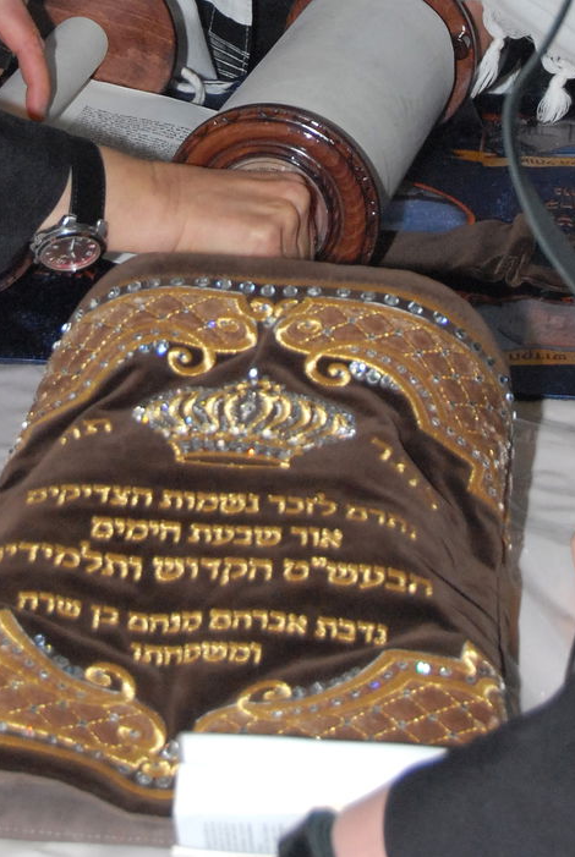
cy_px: -111
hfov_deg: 8.8
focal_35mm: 156
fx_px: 3734
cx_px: 242
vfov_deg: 12.8
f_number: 6.3
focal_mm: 35
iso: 640
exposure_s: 1/60
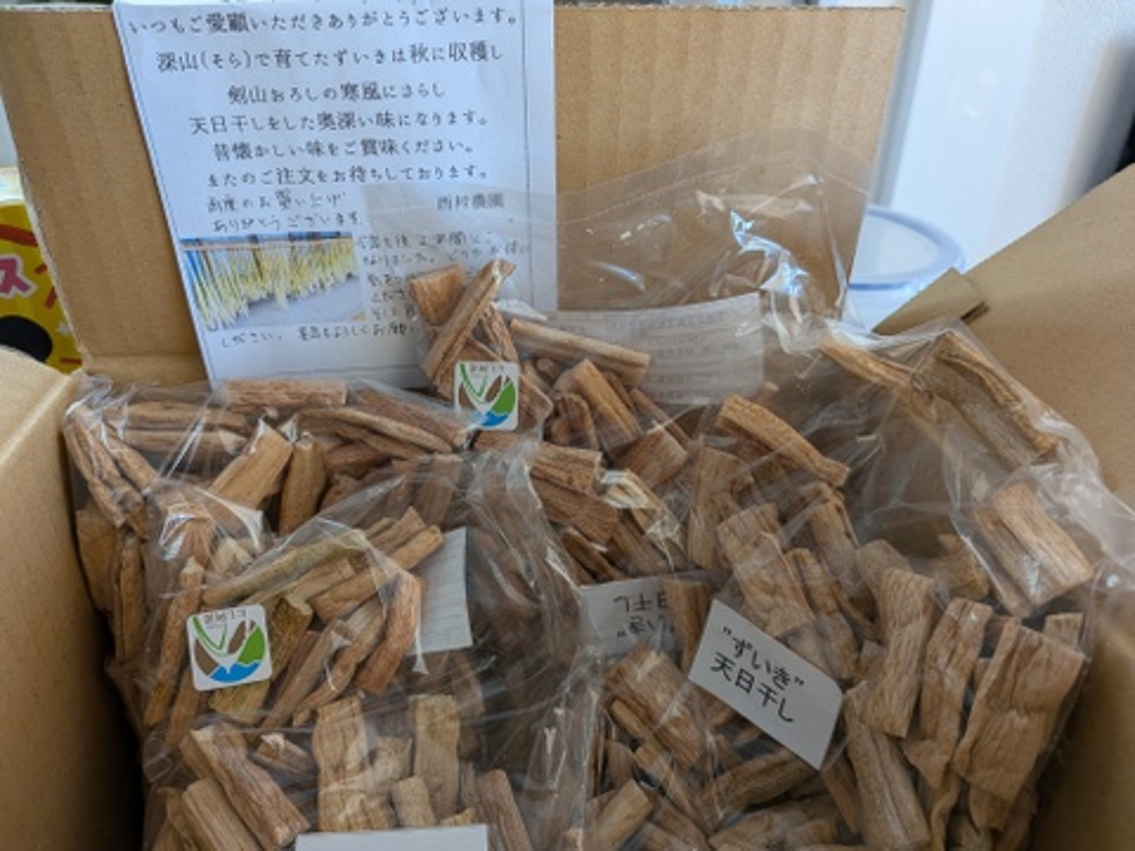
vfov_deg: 56.8
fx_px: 787
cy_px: 426
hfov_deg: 71.6
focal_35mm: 24
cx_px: 568
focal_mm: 4.53
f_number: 1.7
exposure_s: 1/33.3
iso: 36
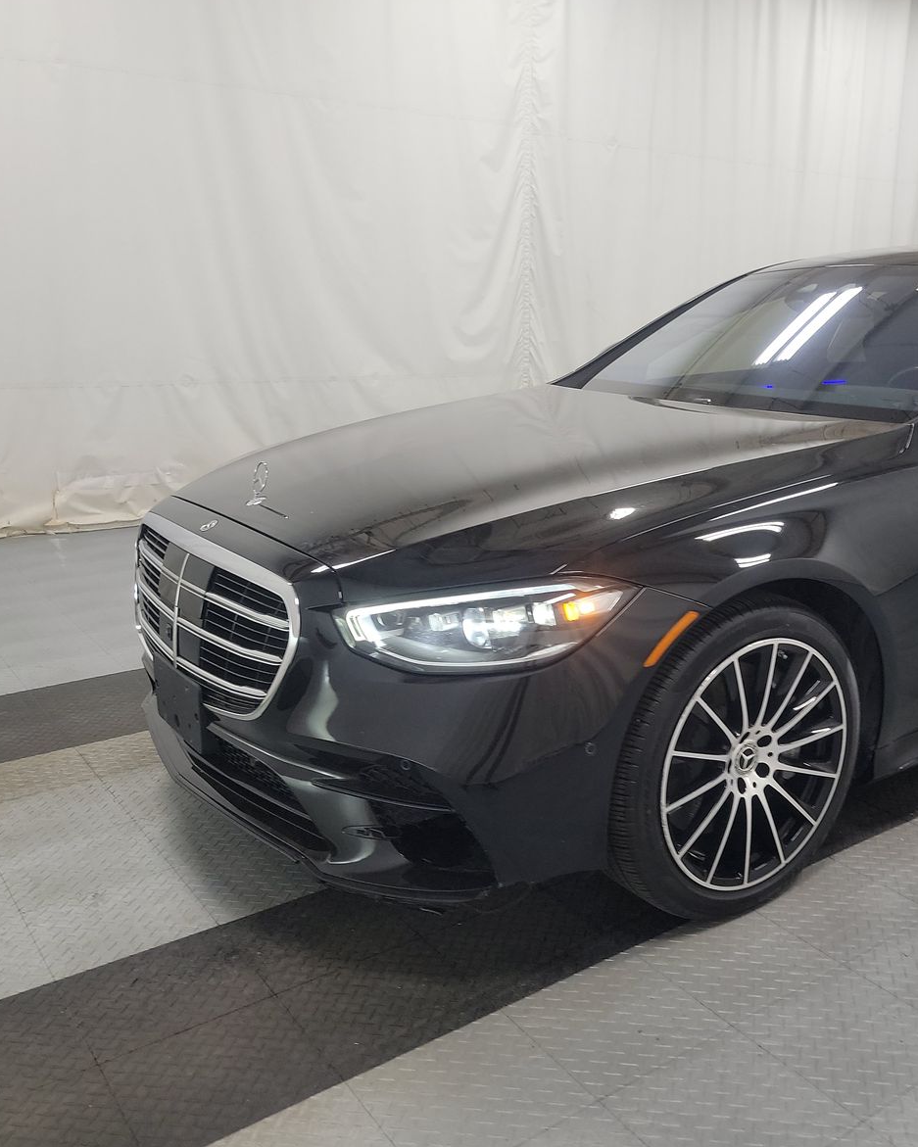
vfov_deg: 55.7
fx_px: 1087
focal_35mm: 32
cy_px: 576
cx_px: 662
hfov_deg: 44.6
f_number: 1.8
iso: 233
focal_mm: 6.7
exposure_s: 1/59
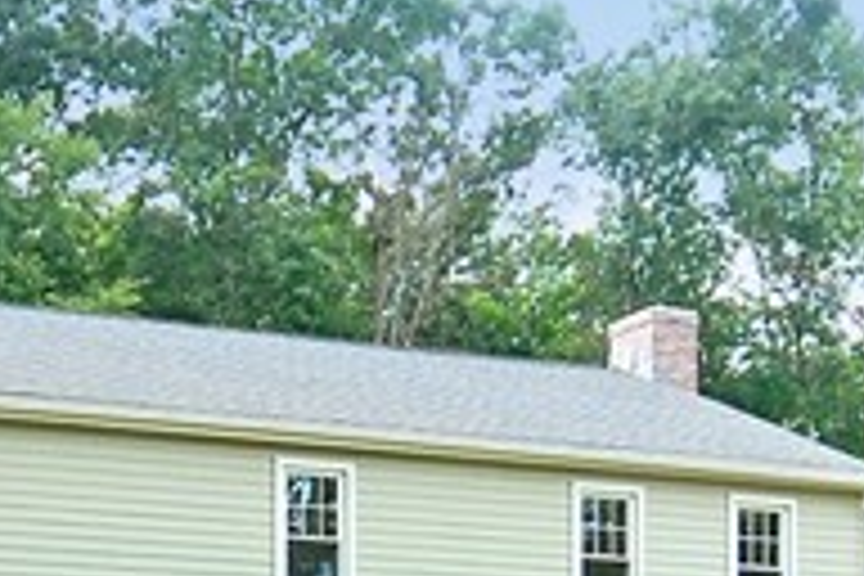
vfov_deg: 13.7
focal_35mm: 96
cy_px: 736
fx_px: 2304
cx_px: 99
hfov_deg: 20.8
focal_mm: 12
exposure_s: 1/100
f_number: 6.3
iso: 200
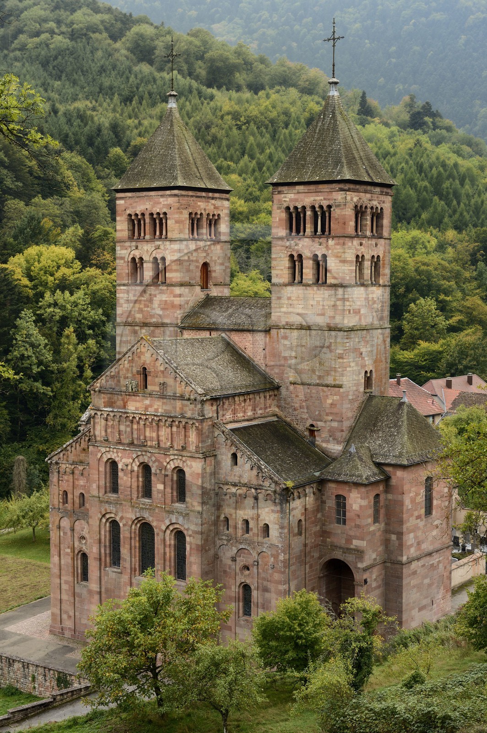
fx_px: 1179
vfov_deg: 34.5
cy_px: 366
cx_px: 244
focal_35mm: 58
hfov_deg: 23.3
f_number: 7.1
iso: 200
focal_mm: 58
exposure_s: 1/125
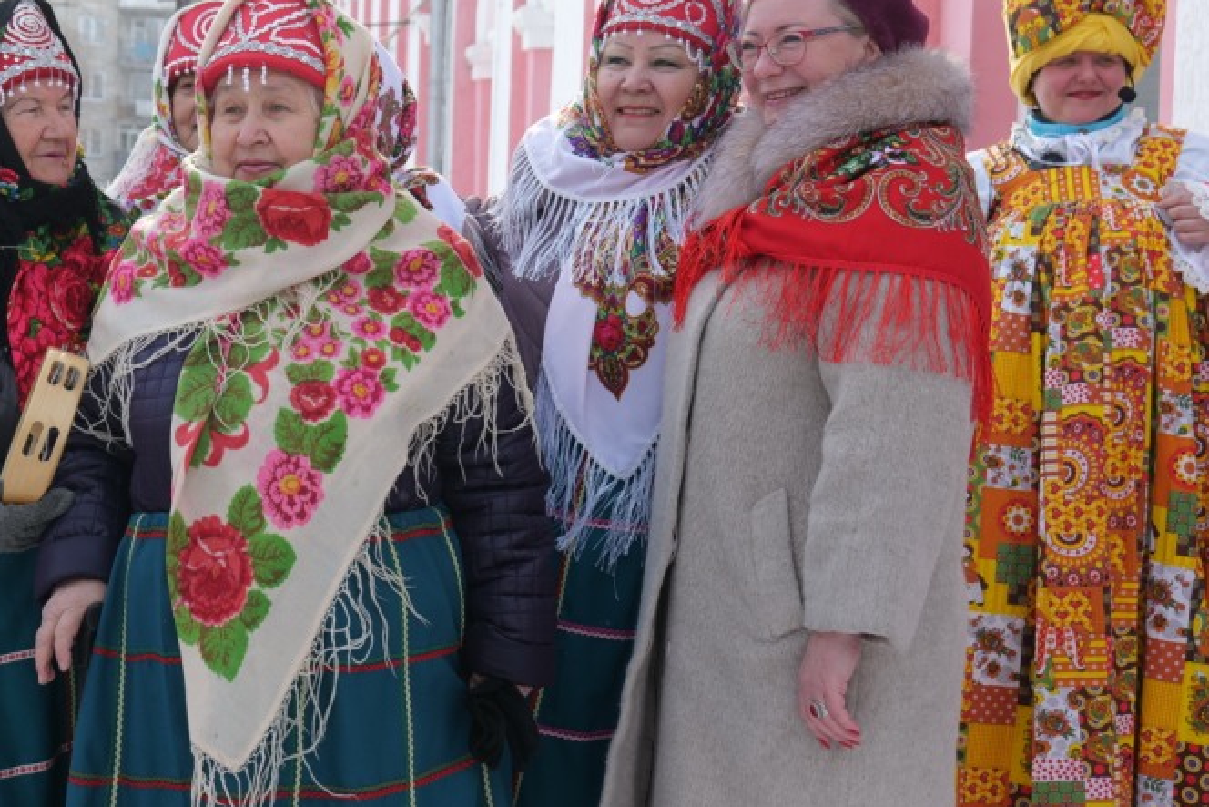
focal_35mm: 54
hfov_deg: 36.4
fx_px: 1814
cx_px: 379
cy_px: 314
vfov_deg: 25.0
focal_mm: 35
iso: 100
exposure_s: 1/200
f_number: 5.6
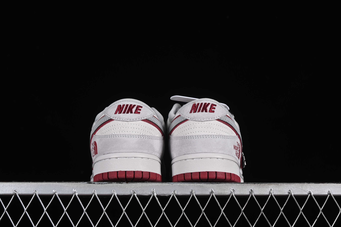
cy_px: 114
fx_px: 710
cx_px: 170
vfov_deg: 18.2
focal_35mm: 75
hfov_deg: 27.0
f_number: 8
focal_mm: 50
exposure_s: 1/80
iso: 160
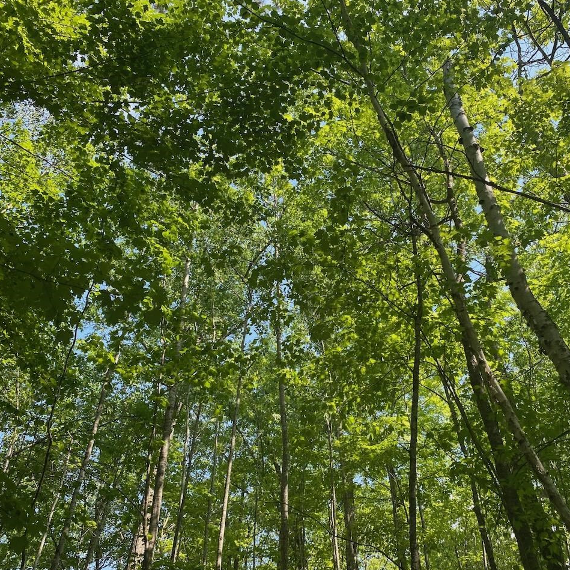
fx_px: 578
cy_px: 287
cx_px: 333
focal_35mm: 31
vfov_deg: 52.5
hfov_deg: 52.3
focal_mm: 4.25
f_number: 1.8
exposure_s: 1/401
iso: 32
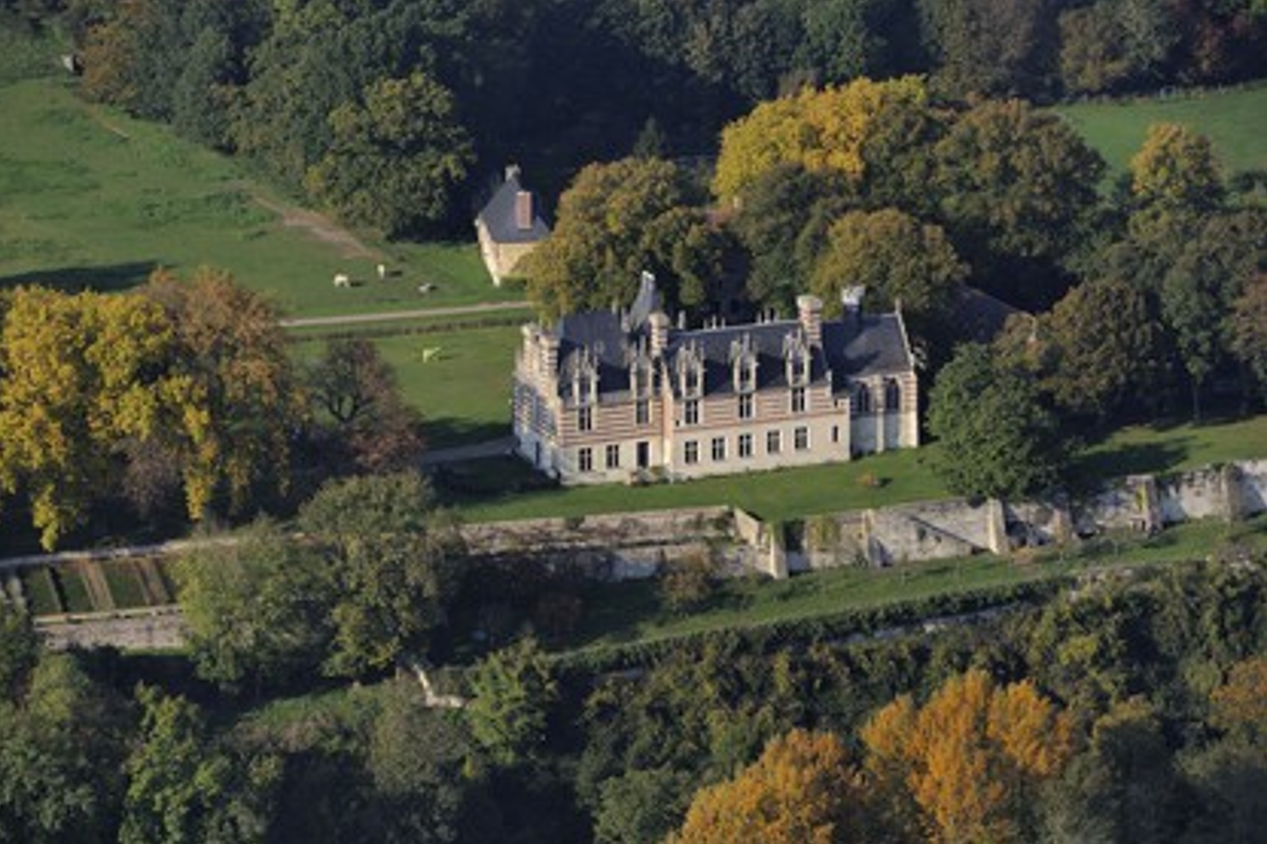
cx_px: 630
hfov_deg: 10.2
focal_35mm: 202
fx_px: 7106
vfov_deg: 6.8
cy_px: 424
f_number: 8
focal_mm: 200
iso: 400
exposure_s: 1/800
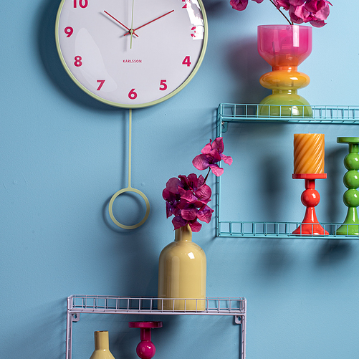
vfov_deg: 10.8
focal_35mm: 162
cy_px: 188
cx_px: 202
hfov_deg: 10.8
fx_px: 1901
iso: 100
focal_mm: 110
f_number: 16
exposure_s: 1/125
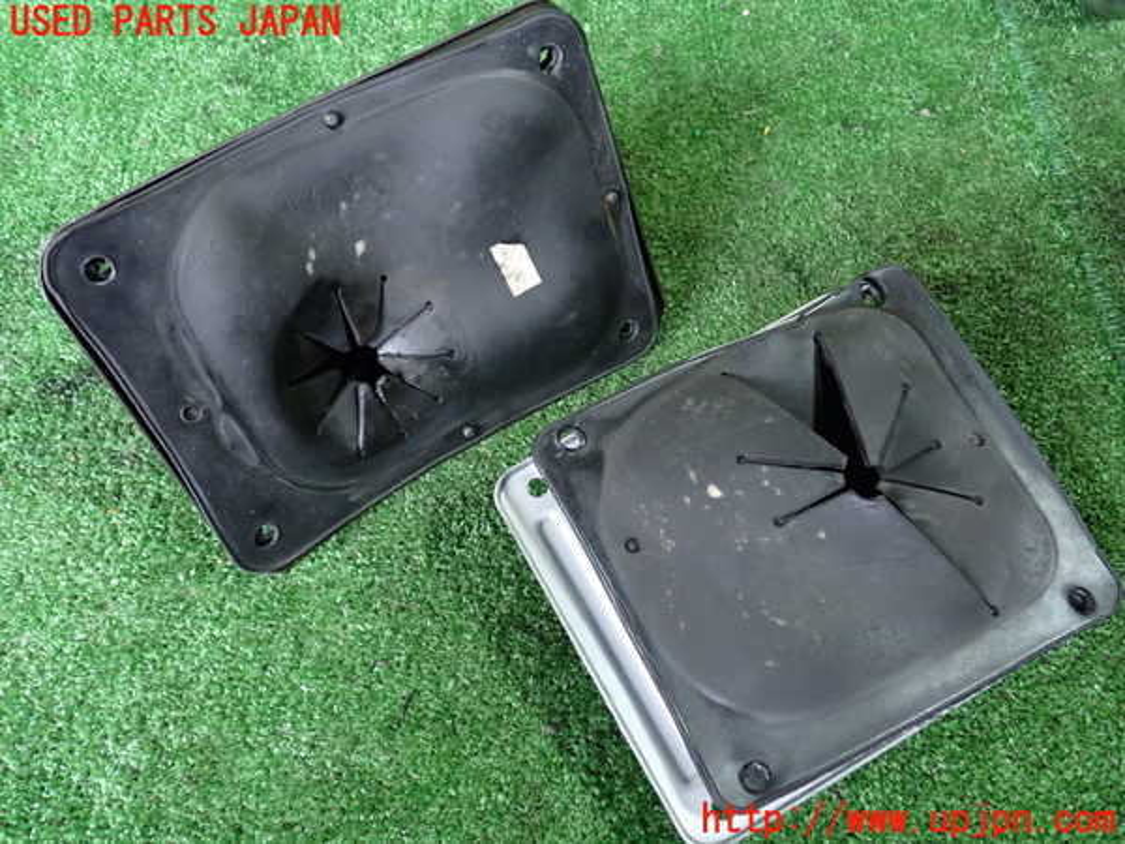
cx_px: 562
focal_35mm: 30
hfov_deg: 60.0
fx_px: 975
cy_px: 422
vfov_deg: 46.8
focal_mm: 5.4
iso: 800
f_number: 2.3
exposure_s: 1/25
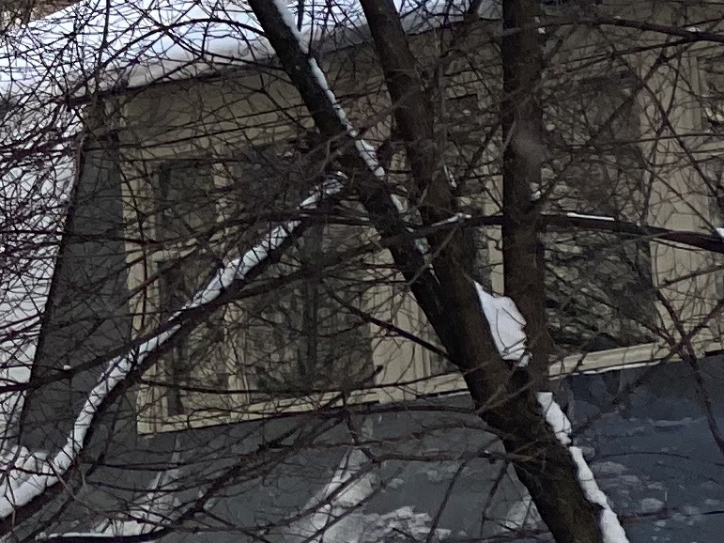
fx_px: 5688
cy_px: -40
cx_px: -1091
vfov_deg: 5.4
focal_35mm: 272
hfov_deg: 6.8
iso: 20
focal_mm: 6
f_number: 2
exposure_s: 1/353
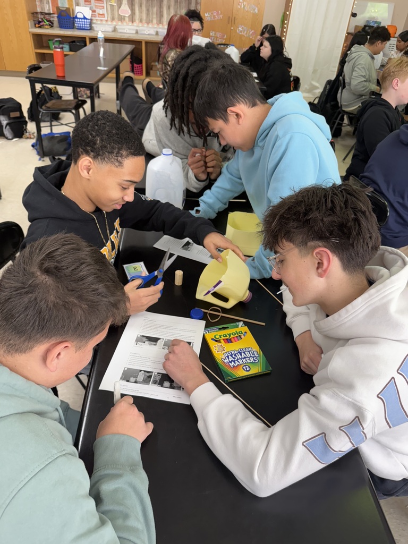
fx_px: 377
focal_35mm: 24
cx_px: 204
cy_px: 272
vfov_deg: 71.6
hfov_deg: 56.8
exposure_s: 1/120
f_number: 1.78
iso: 160
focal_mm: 6.76
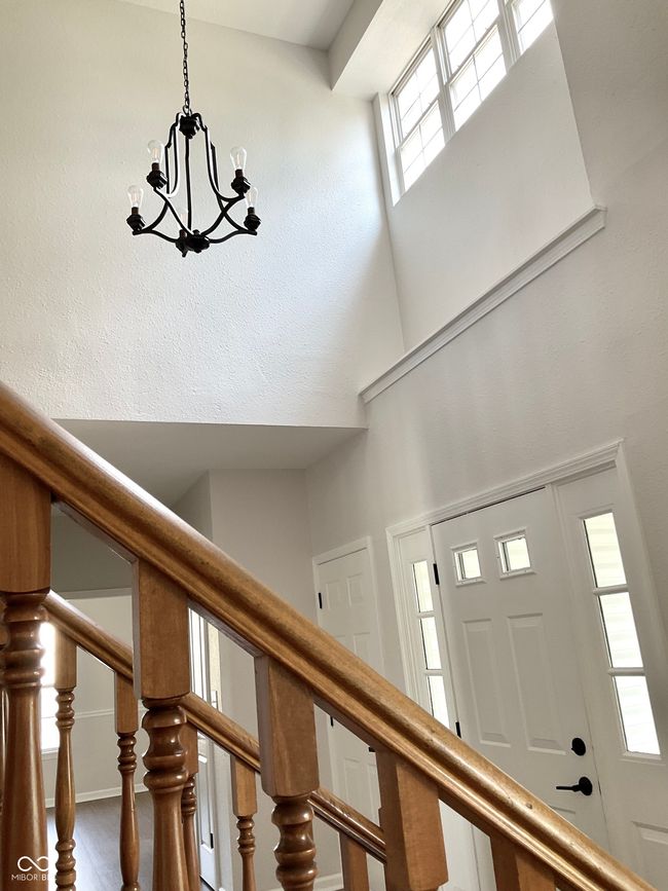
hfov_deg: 48.2
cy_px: 446
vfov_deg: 61.7
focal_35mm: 29
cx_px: 334
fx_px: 746
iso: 40
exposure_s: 1/60
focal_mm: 3
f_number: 1.8
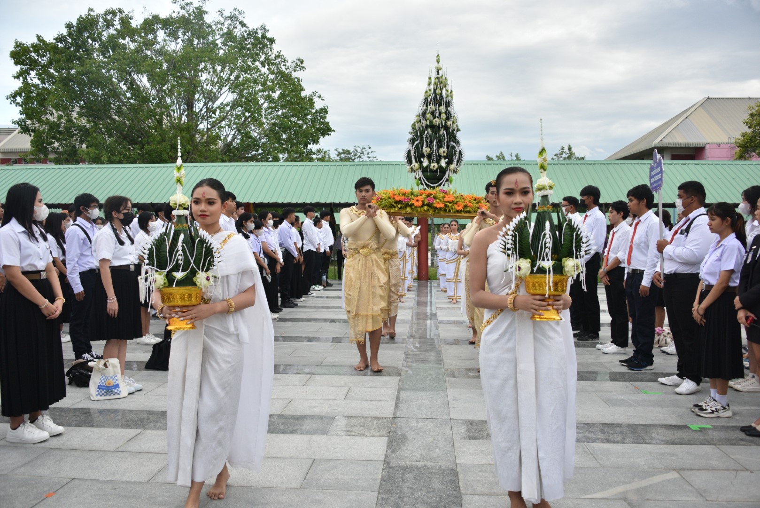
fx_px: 591
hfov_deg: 65.5
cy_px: 254
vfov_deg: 46.4
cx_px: 380
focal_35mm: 28
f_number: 5.6
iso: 1600
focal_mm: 28
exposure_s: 1/320
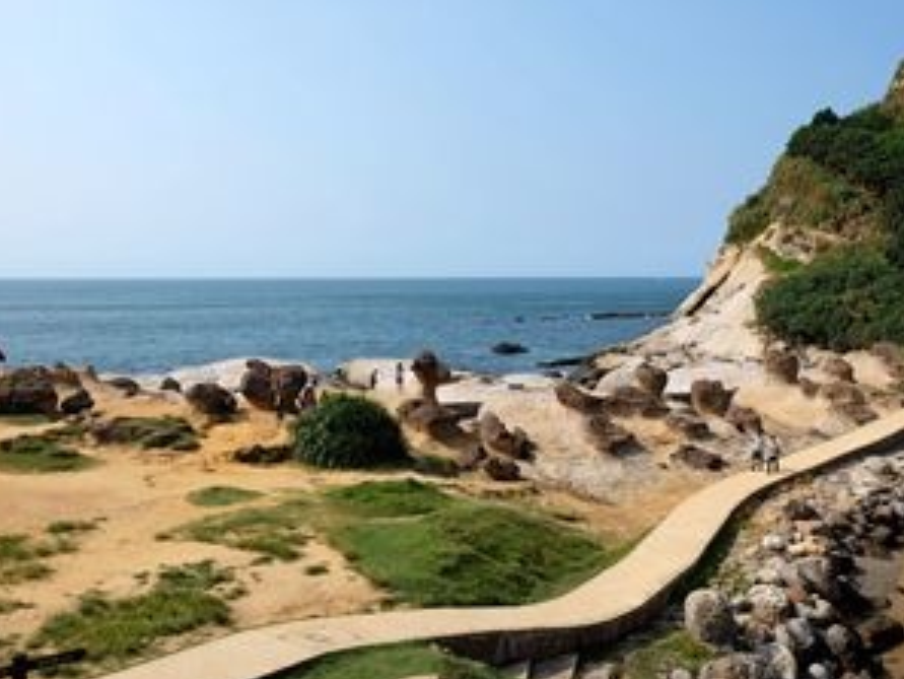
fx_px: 914
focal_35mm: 35
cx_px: 545
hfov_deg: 52.2
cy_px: 327
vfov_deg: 40.7
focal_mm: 18
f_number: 8
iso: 200
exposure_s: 1/350
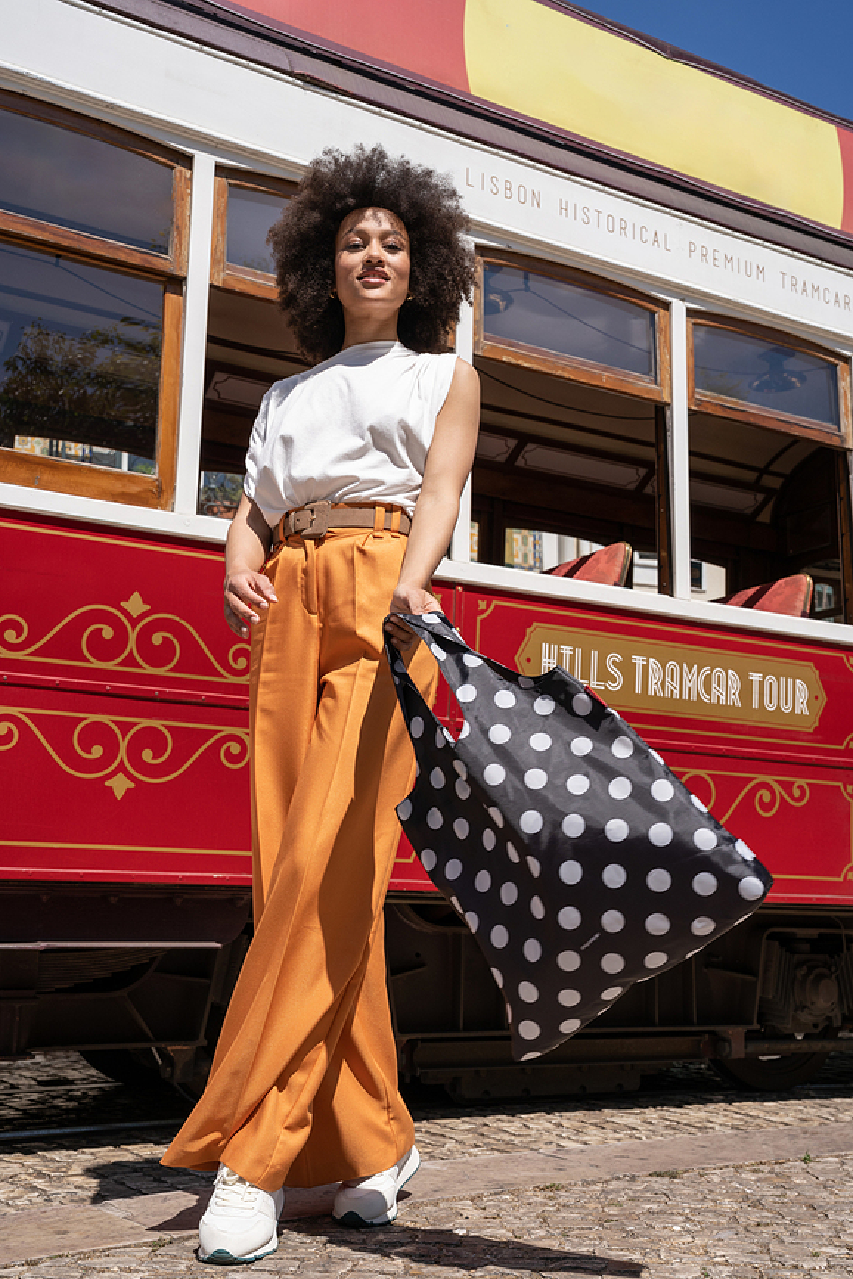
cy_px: 640
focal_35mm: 38
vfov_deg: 50.7
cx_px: 426
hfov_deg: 35.1
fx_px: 1350
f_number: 7.1
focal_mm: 38
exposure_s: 1/800
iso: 200
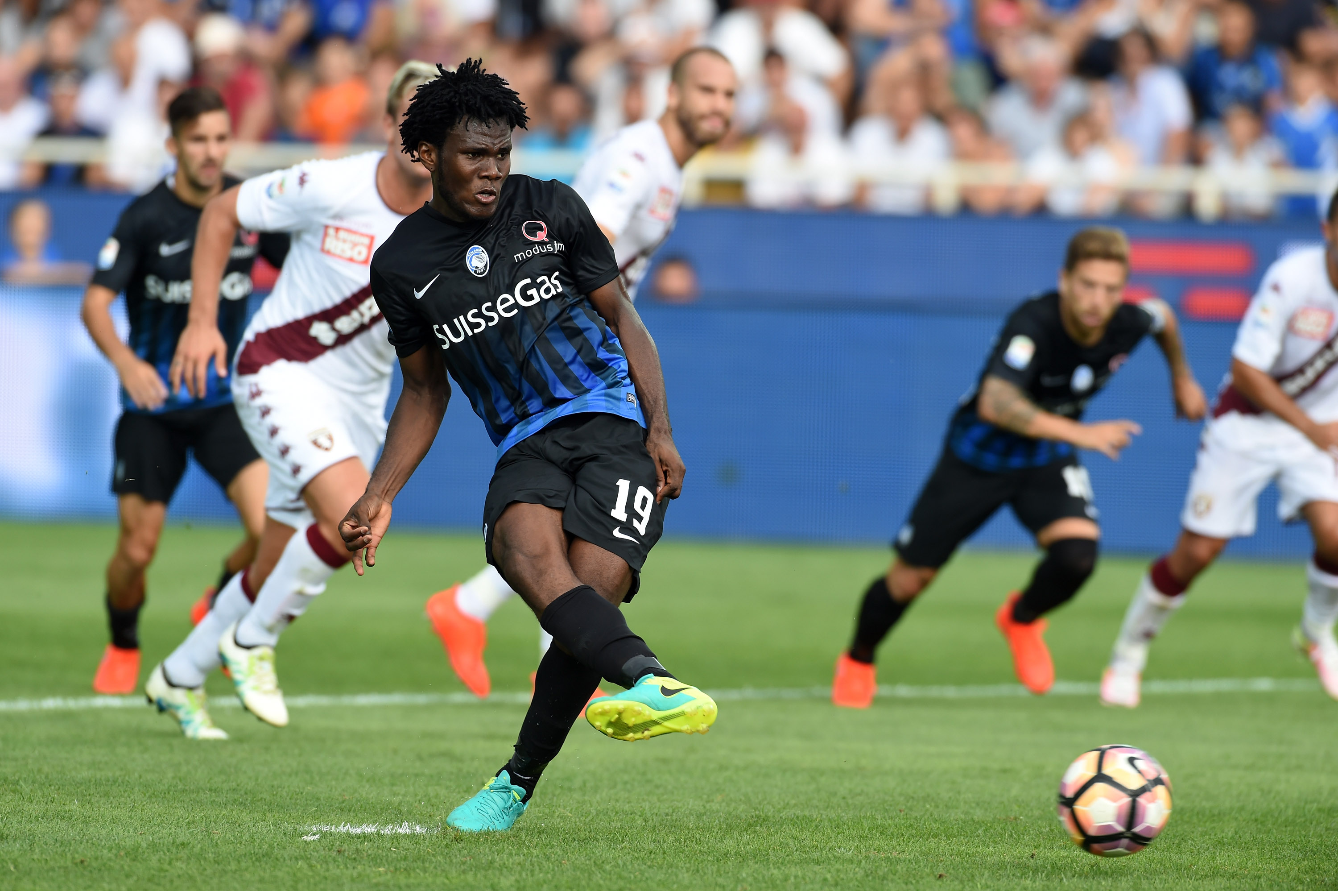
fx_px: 18573
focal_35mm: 500
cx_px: 669
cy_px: 446
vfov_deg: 2.7
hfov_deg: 4.1
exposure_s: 1/1600
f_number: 5
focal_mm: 500
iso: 800
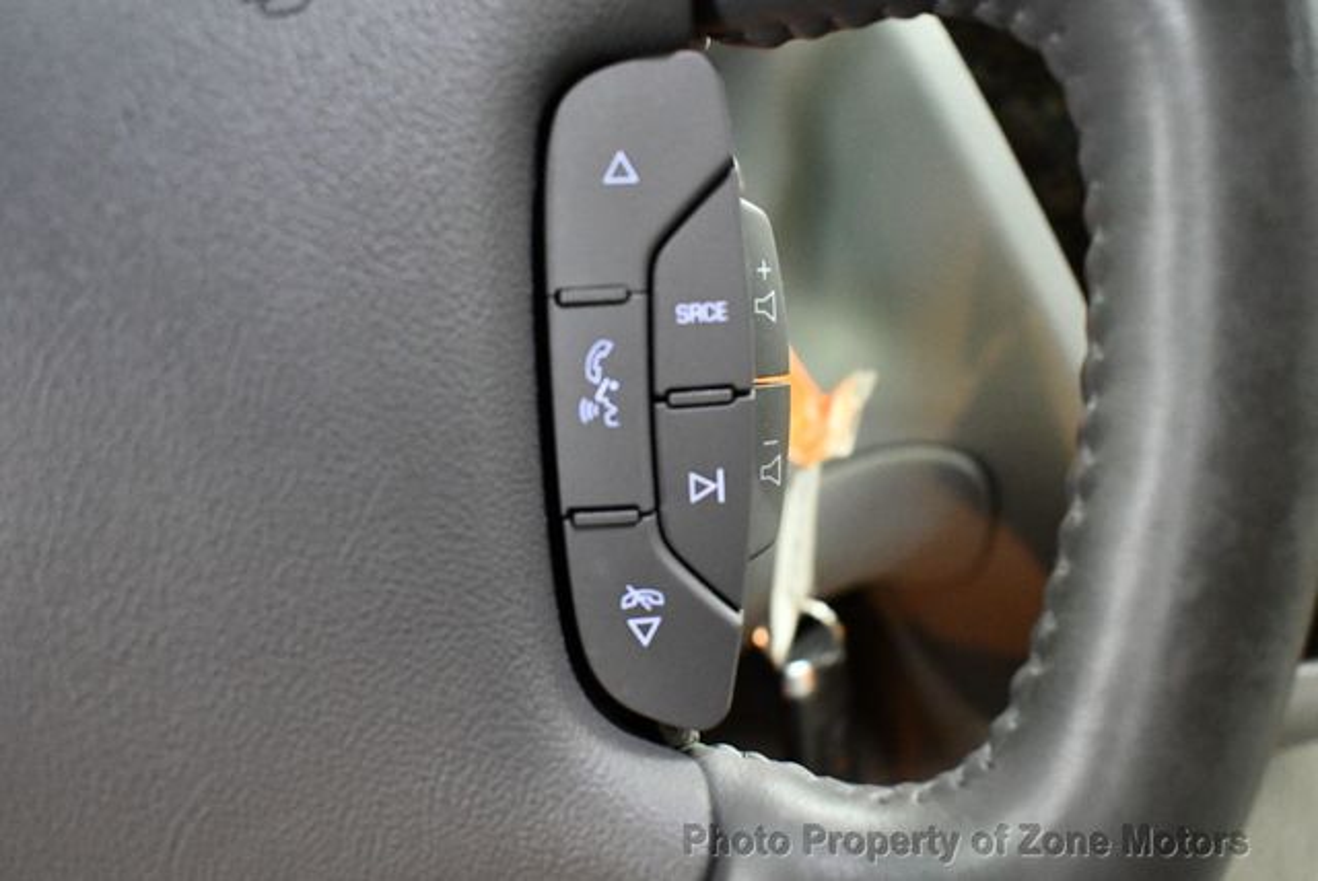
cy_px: 440
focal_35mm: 36
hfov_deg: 53.1
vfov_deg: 36.9
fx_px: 1319
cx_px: 659
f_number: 3.5
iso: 4000
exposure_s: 1/60
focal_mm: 18
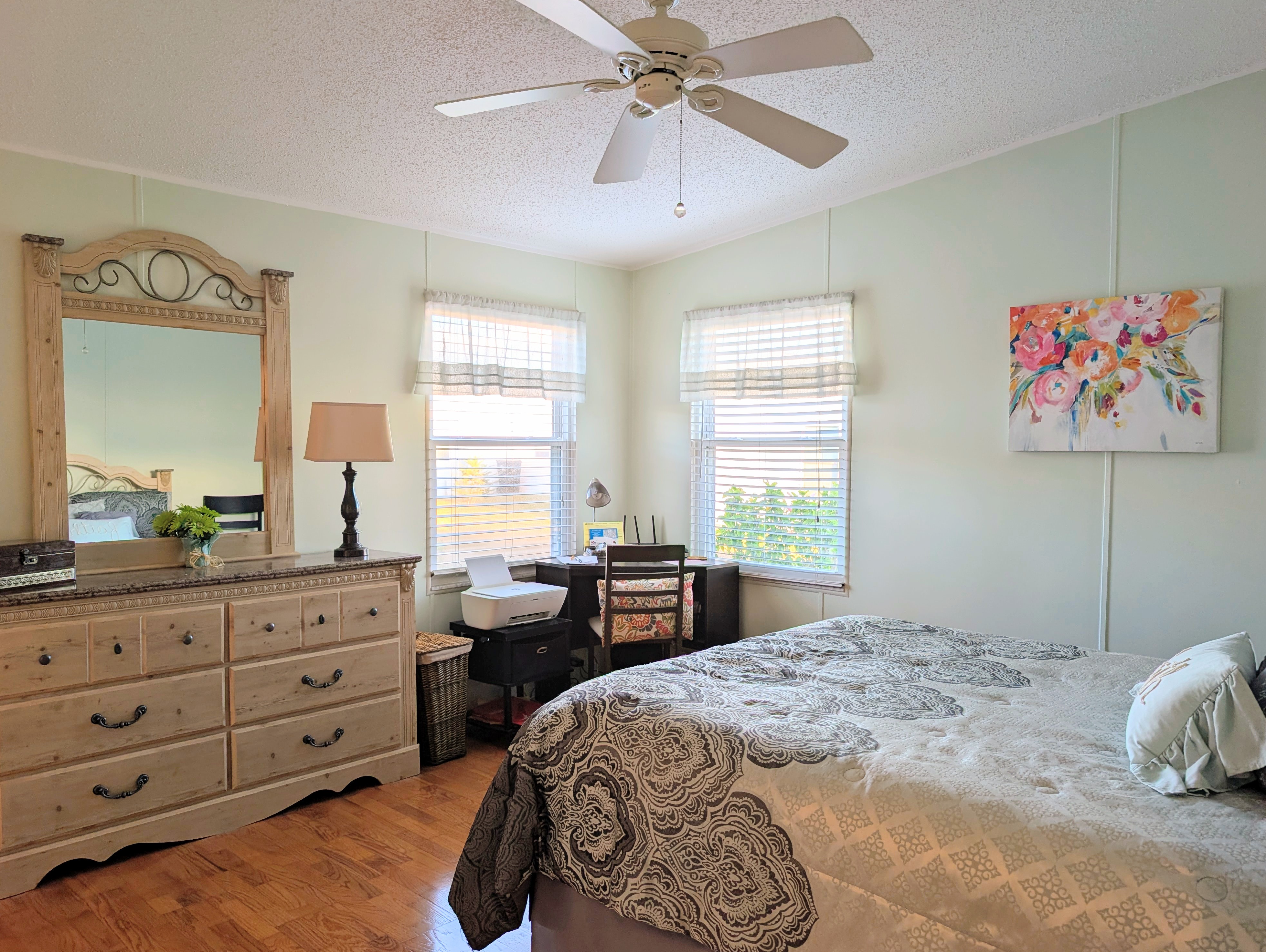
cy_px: 484
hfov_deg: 69.3
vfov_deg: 55.0
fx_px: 916
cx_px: 612
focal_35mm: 25
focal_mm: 6.9
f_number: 1.68
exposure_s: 1/60
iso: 28
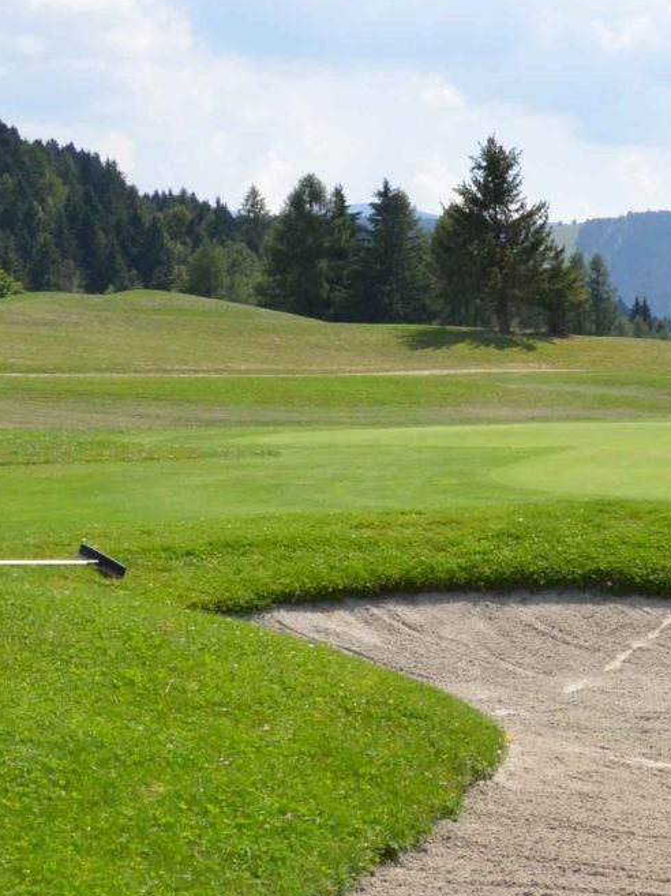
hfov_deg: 15.2
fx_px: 2287
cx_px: 1071
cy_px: 481
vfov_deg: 22.2
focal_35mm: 88
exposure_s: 1/640
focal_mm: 21
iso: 500
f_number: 13
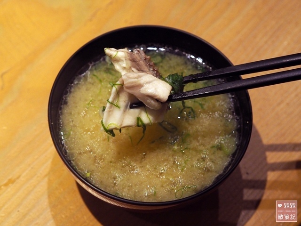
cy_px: 113
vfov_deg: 16.4
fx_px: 783
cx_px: 150
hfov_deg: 21.8
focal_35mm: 90
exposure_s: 1/30
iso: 1600
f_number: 5
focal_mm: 45
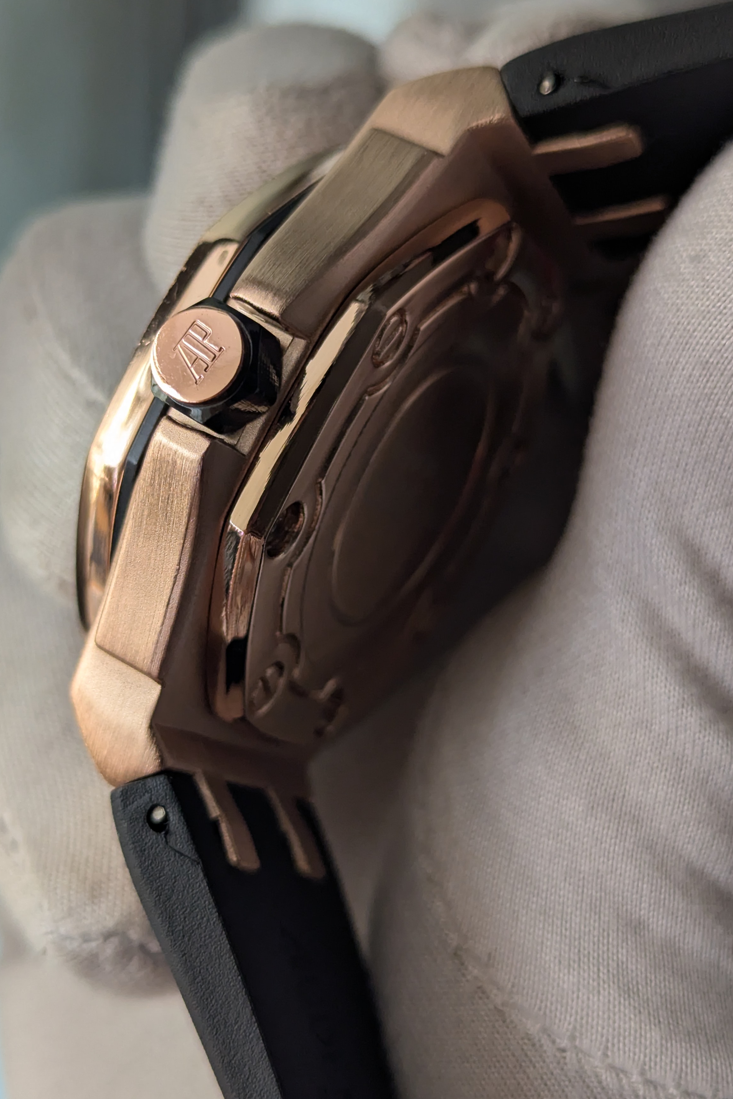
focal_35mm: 59
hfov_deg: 23.0
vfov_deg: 33.9
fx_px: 1802
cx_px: 302
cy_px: 507
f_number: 1.85
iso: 133
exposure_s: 1/141
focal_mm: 6.81
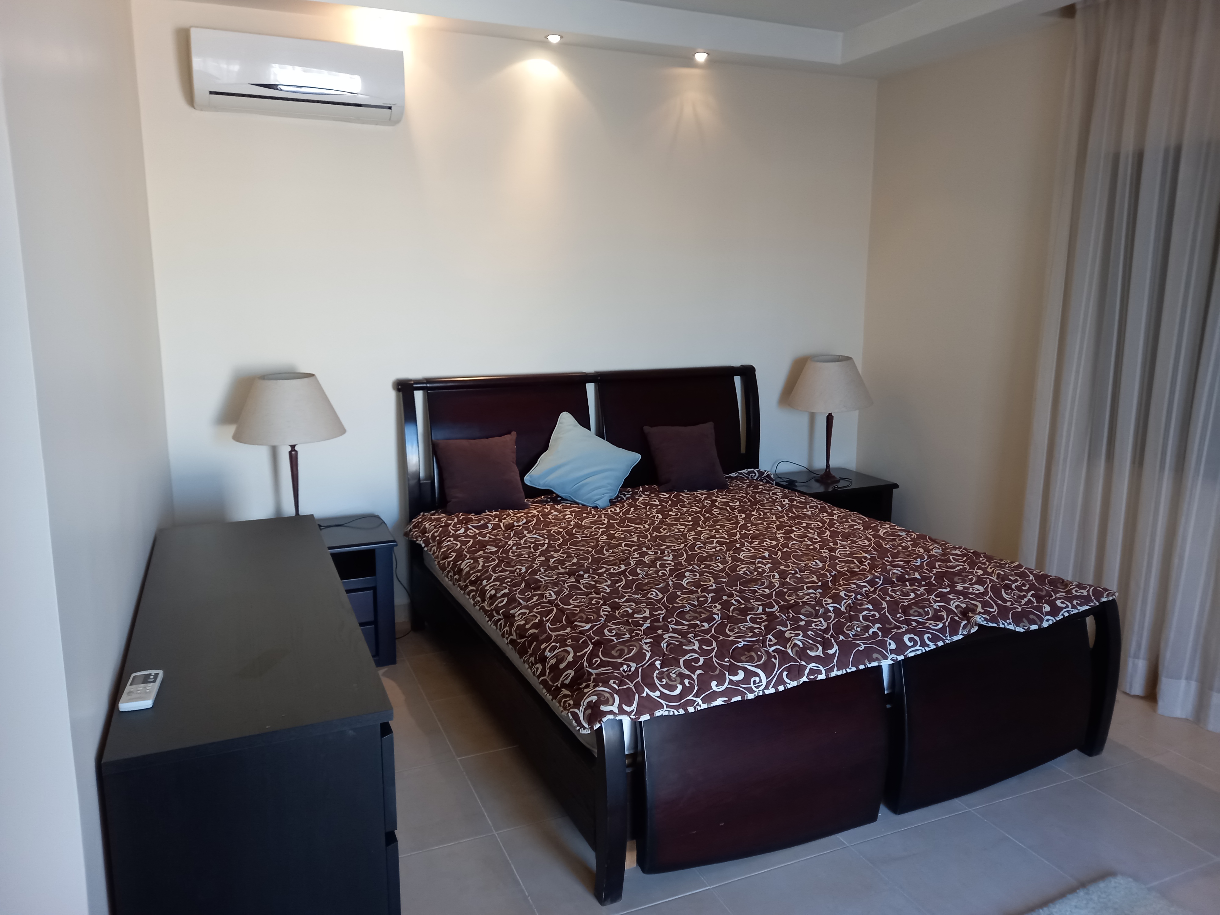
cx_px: 610
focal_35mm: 25
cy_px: 458
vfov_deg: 54.9
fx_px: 881
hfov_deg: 69.4
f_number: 2
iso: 200
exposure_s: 1/33.3
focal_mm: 4.6
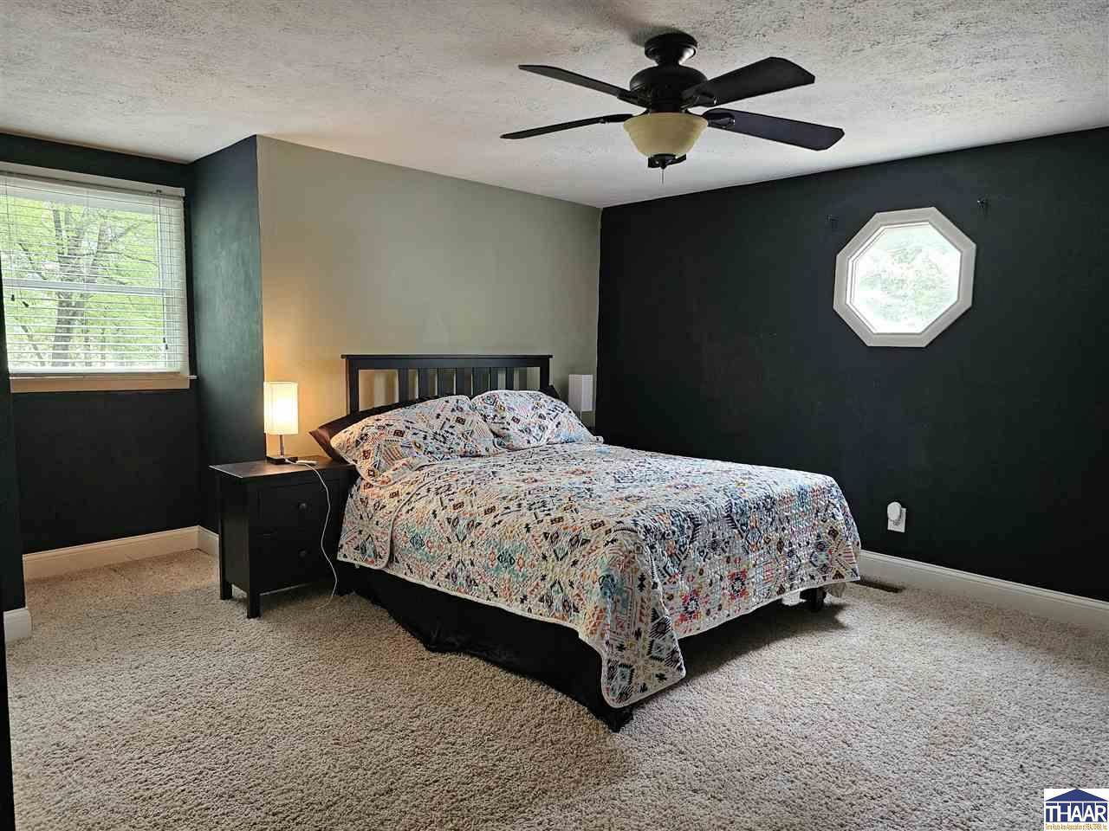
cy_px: 416
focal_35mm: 23
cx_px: 554
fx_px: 737
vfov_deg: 58.9
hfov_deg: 73.9
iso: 640
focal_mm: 6.3
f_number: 1.7
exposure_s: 1/120
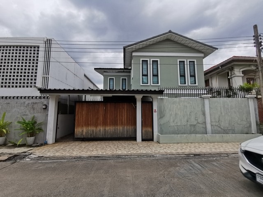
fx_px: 122
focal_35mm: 16
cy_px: 98
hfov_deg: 94.5
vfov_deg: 78.1
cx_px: 132
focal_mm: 2.35
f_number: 2.2
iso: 50
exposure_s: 1/254
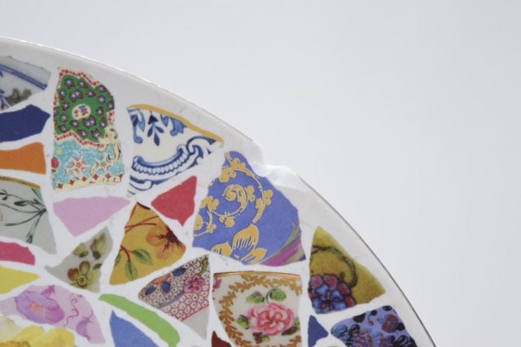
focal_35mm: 82
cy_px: 174
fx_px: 1194
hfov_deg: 24.6
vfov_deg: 16.6
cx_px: 260
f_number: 5.6
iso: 800
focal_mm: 55
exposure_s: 1/125
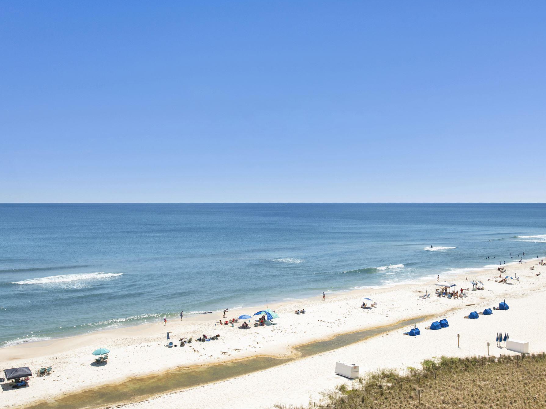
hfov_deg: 56.7
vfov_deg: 44.2
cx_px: 303
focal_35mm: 32
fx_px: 505
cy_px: 201
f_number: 11
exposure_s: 1/640
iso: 200
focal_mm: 29
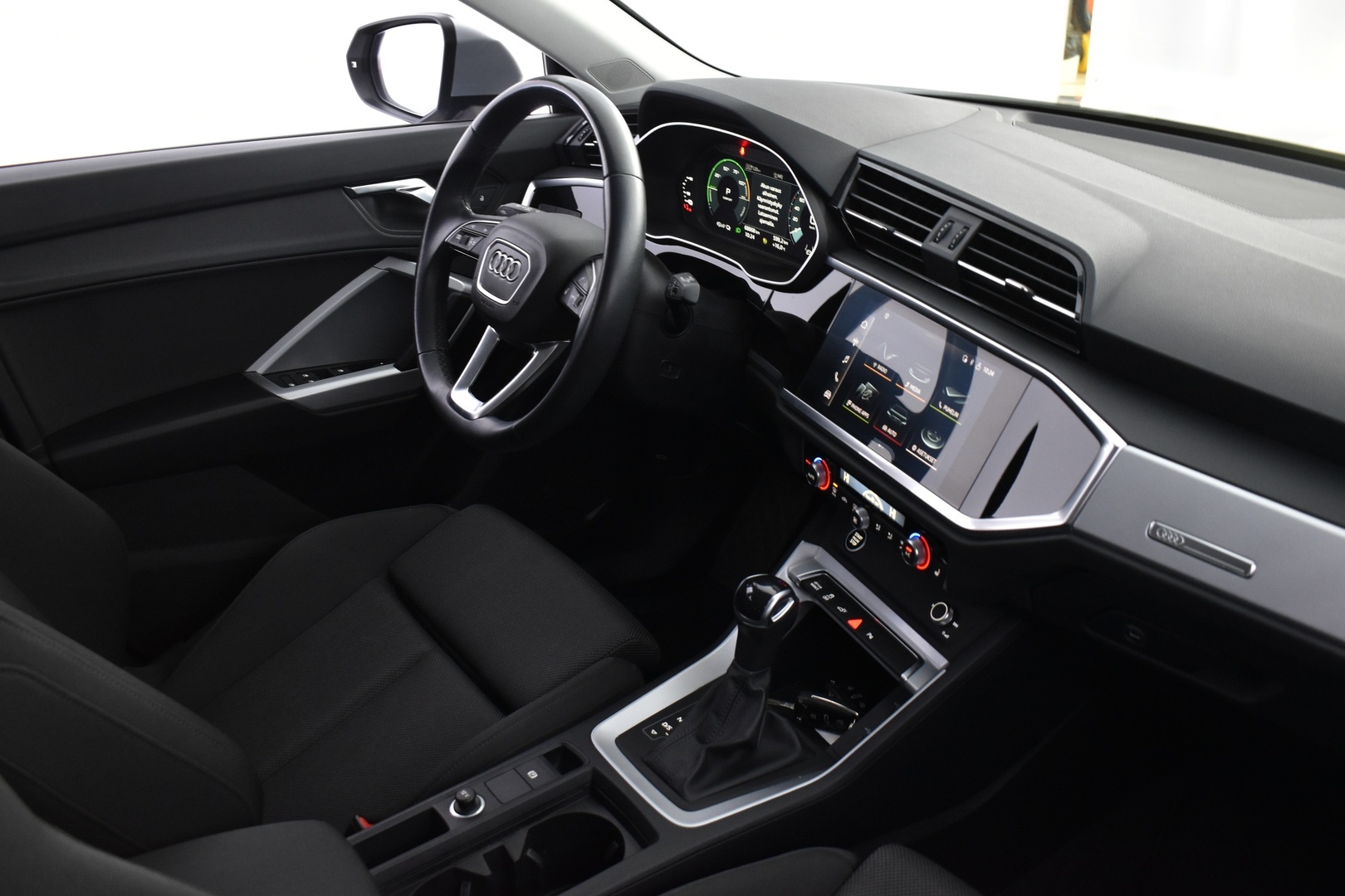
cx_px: 672
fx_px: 1233
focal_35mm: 33
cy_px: 448
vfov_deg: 40.0
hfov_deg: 57.2
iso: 1250
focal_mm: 22
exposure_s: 1/10
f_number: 5
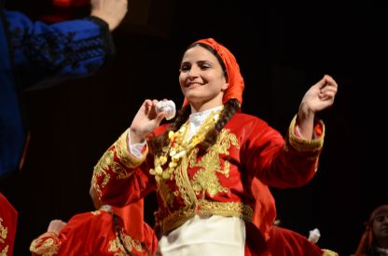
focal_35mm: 158
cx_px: 194
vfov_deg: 8.7
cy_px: 128
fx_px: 1693
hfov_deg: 13.1
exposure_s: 1/125
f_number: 5.6
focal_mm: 105
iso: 1000
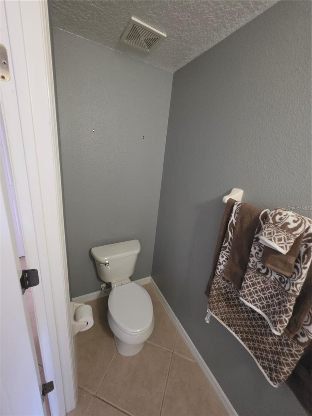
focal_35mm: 13
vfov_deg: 106.2
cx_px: 156
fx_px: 156
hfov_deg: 89.9
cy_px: 208
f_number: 1.9
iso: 1000
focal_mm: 2.2
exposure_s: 1/60
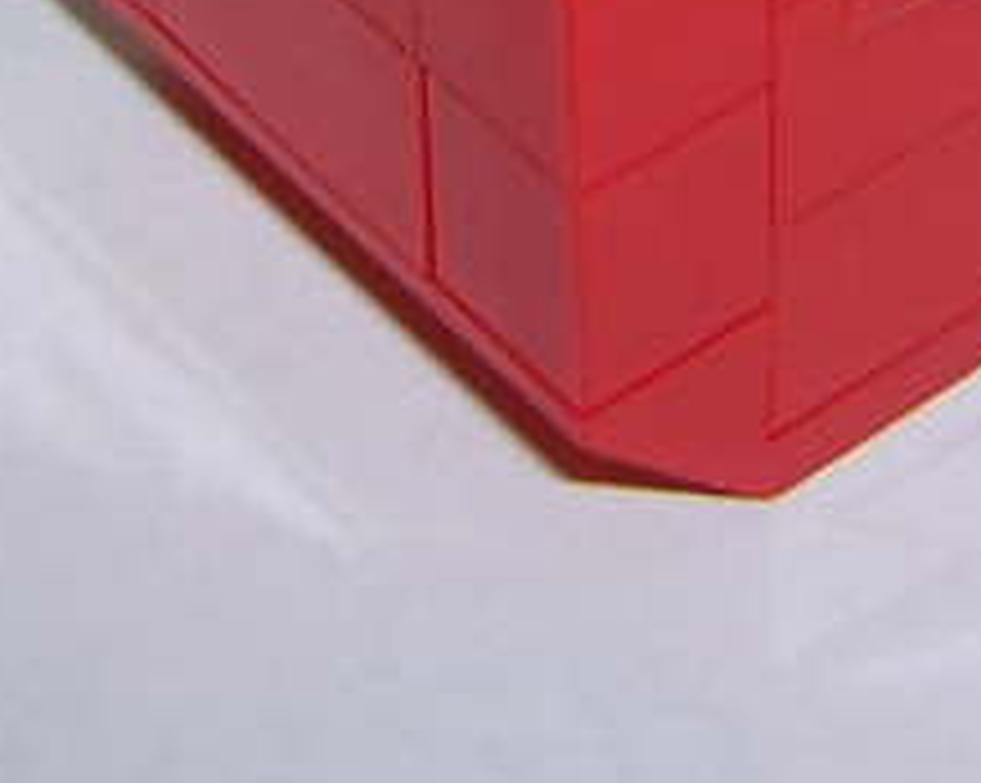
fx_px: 4525
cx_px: 400
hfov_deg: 12.4
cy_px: -927
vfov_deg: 9.1
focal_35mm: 156
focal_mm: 5.7
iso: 50
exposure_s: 1/60.1
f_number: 2.9
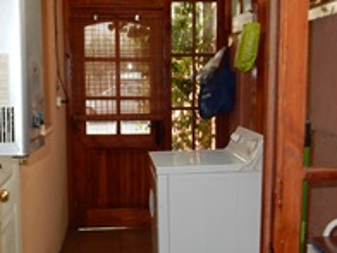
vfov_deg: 25.6
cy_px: 148
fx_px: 555
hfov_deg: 33.7
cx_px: 193
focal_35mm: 57
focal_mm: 4.5
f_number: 3.7
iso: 200
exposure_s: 1/30
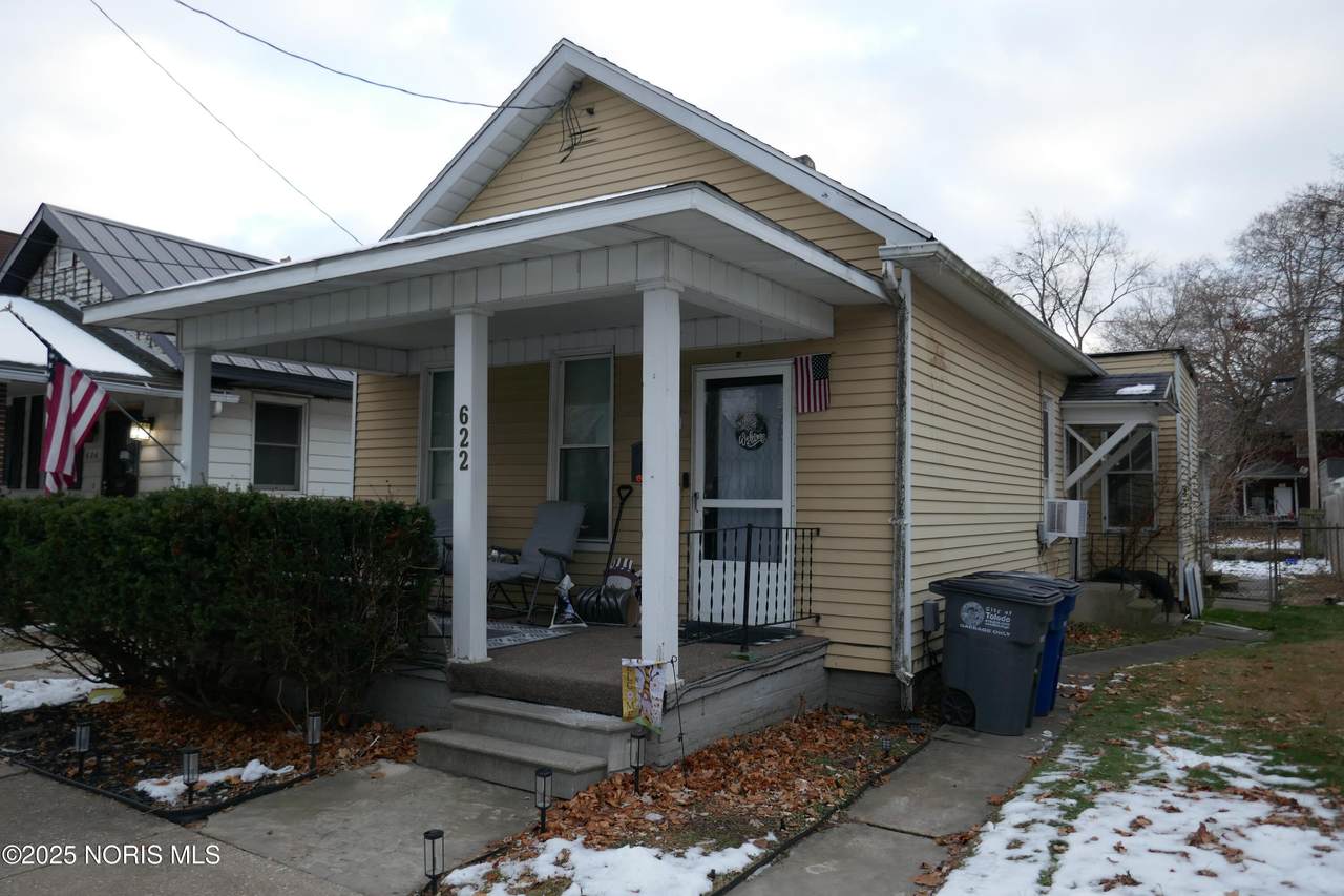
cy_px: 448
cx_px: 672
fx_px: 933
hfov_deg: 71.5
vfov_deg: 51.3
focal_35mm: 25
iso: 125
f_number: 2.8
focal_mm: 9.1
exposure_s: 1/100
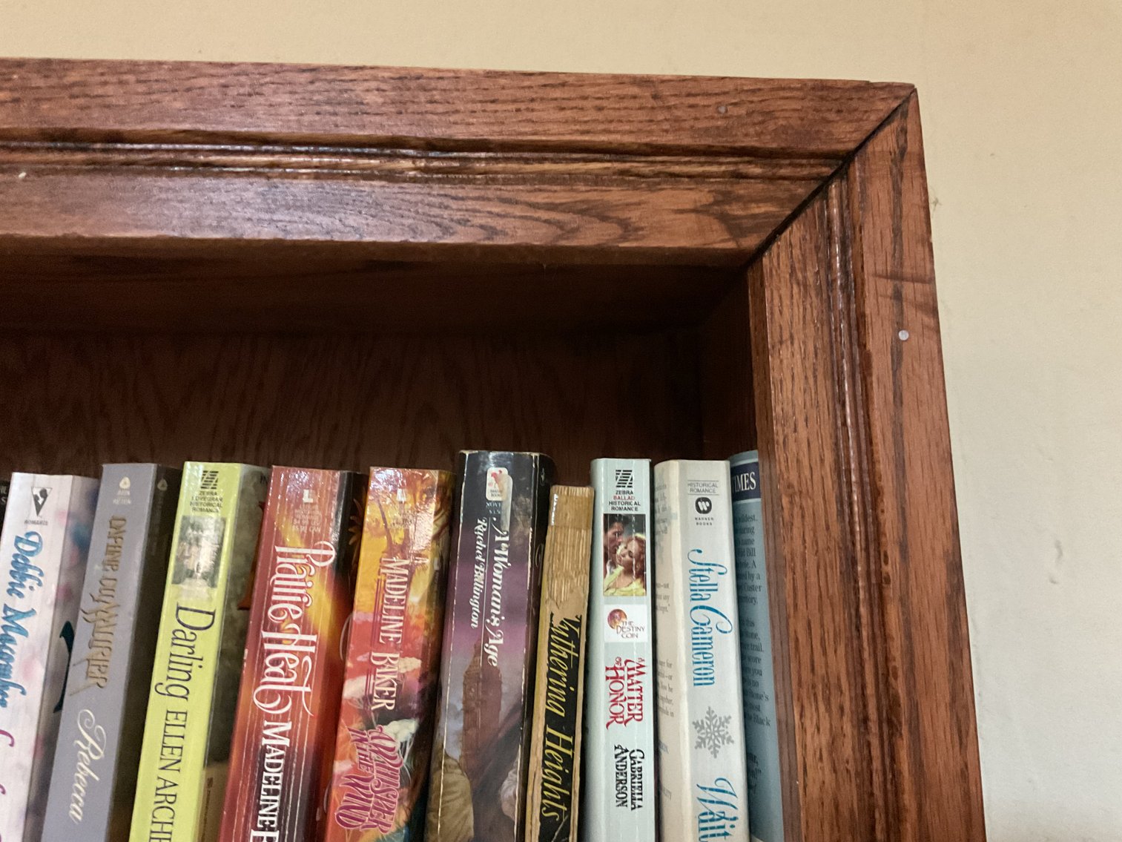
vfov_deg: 48.2
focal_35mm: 29
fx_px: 940
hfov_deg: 61.7
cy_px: 421
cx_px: 561
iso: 500
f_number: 1.8
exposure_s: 1/30
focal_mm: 3
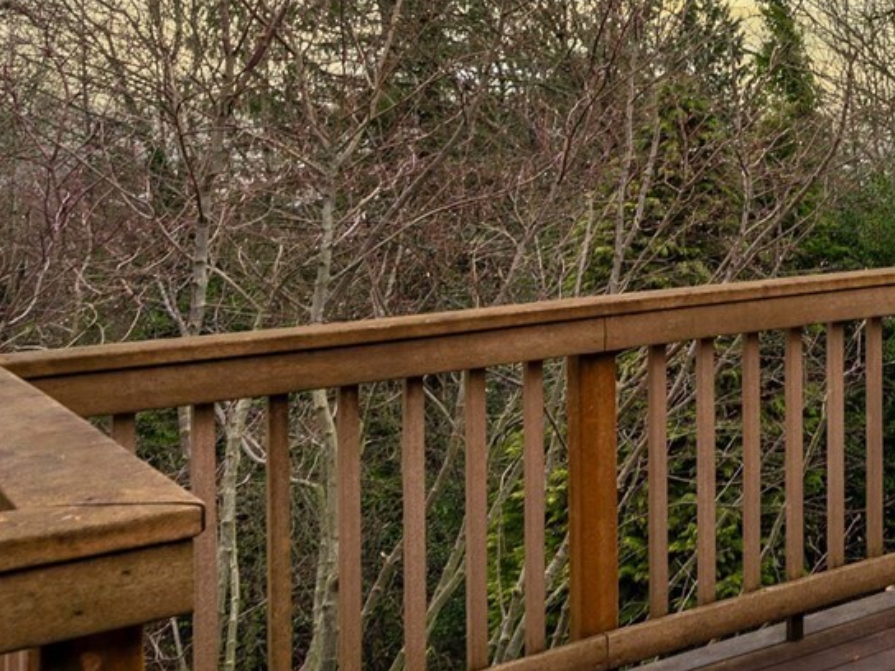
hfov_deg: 26.6
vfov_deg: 29.9
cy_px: 181
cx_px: 1384
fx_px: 1241
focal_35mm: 48
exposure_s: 1/60
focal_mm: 16
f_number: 7.1
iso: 80
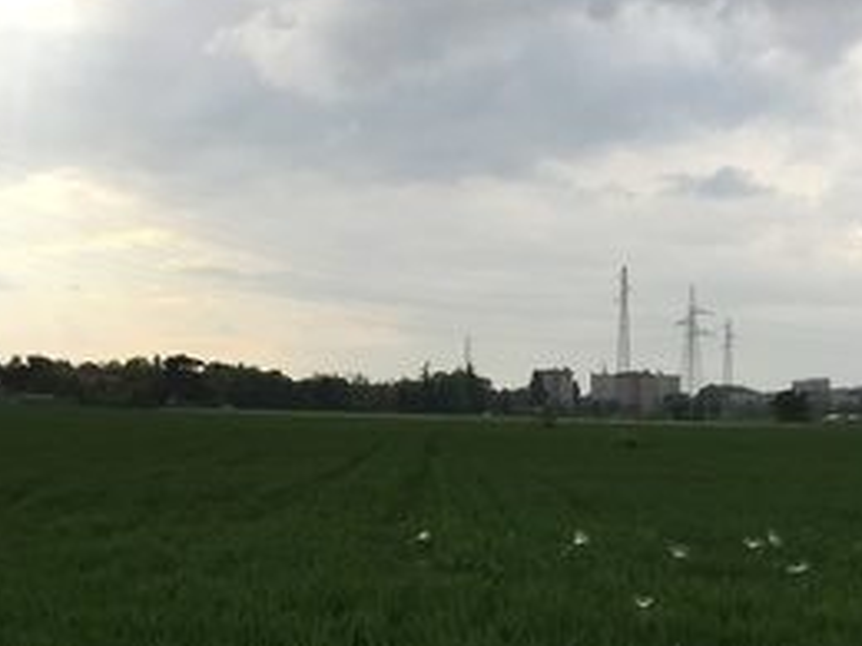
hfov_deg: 28.5
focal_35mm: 67
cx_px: 650
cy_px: 699
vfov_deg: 20.9
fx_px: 1668
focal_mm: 4.15
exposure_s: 1/694
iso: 32
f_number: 2.2
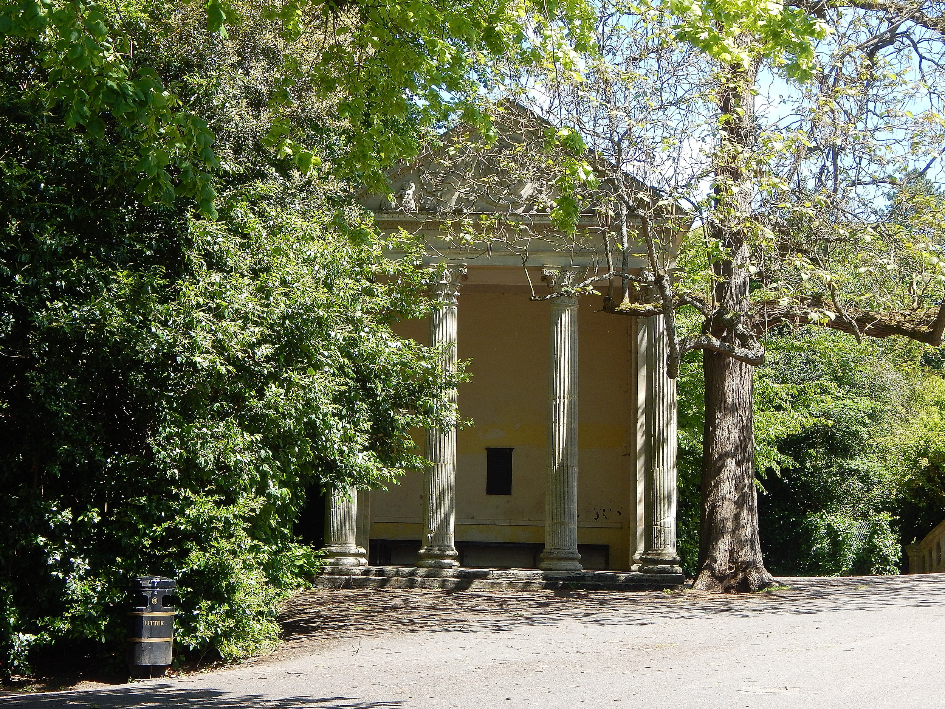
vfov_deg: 24.0
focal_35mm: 61
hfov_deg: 31.7
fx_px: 1665
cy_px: 354
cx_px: 472
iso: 125
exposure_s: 1/250
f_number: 4
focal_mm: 10.9
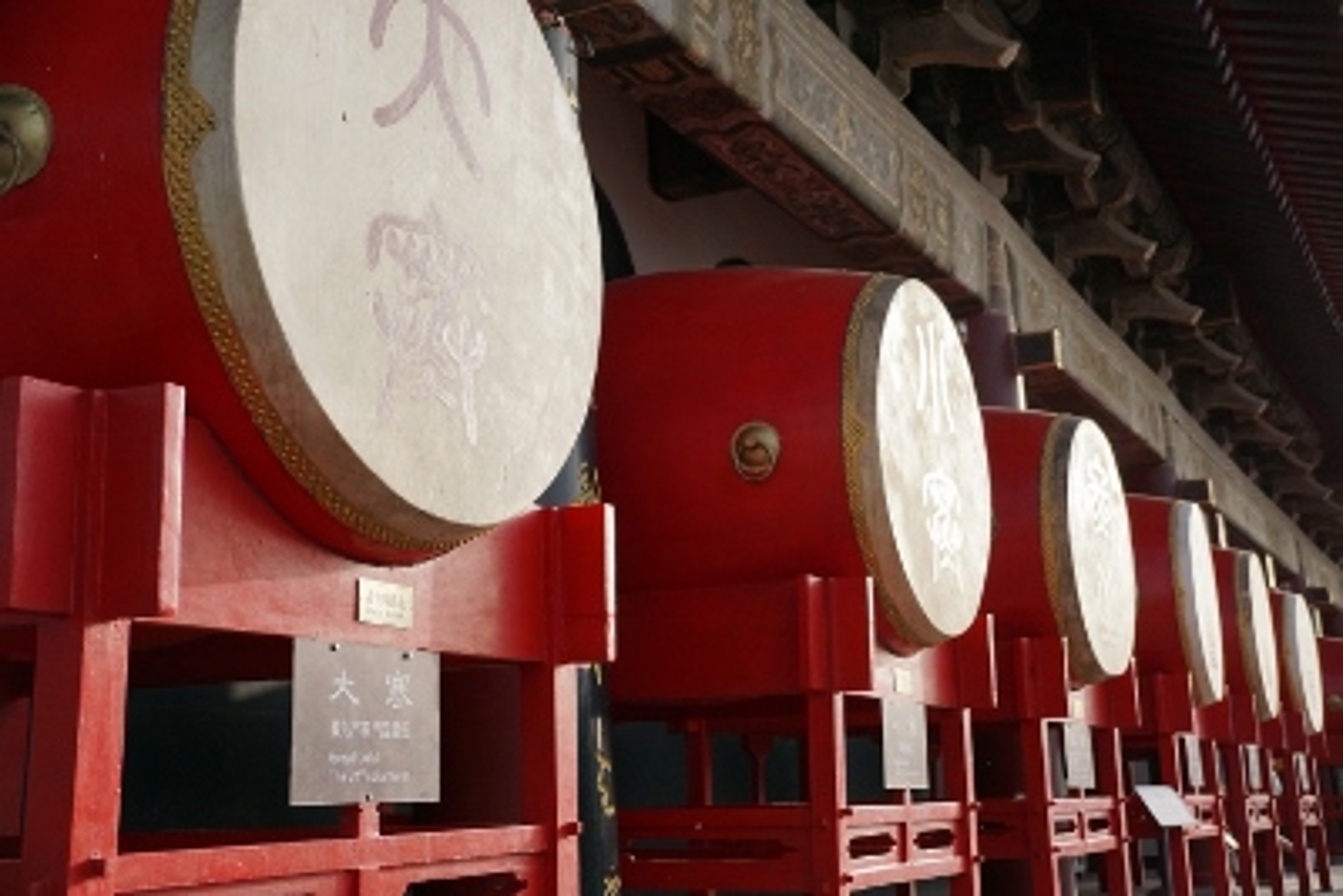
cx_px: 672
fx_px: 1679
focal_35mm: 45
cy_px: 448
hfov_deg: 43.6
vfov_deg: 29.9
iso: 400
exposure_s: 1/2000
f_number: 4.5
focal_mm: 30
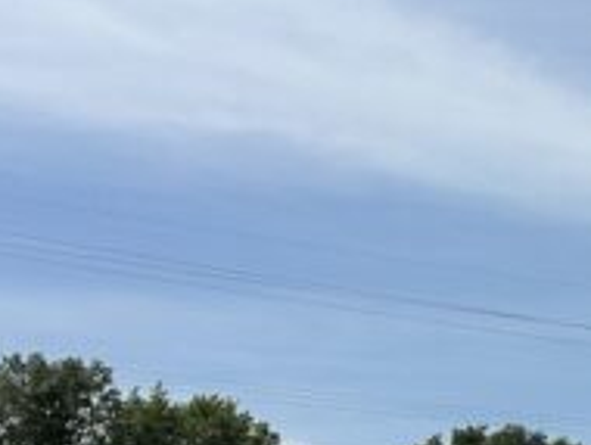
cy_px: 685
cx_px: 1033
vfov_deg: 14.2
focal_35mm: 97
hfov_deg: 17.0
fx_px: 1658
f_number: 1.78
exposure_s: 1/7576
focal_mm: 6.86
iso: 80
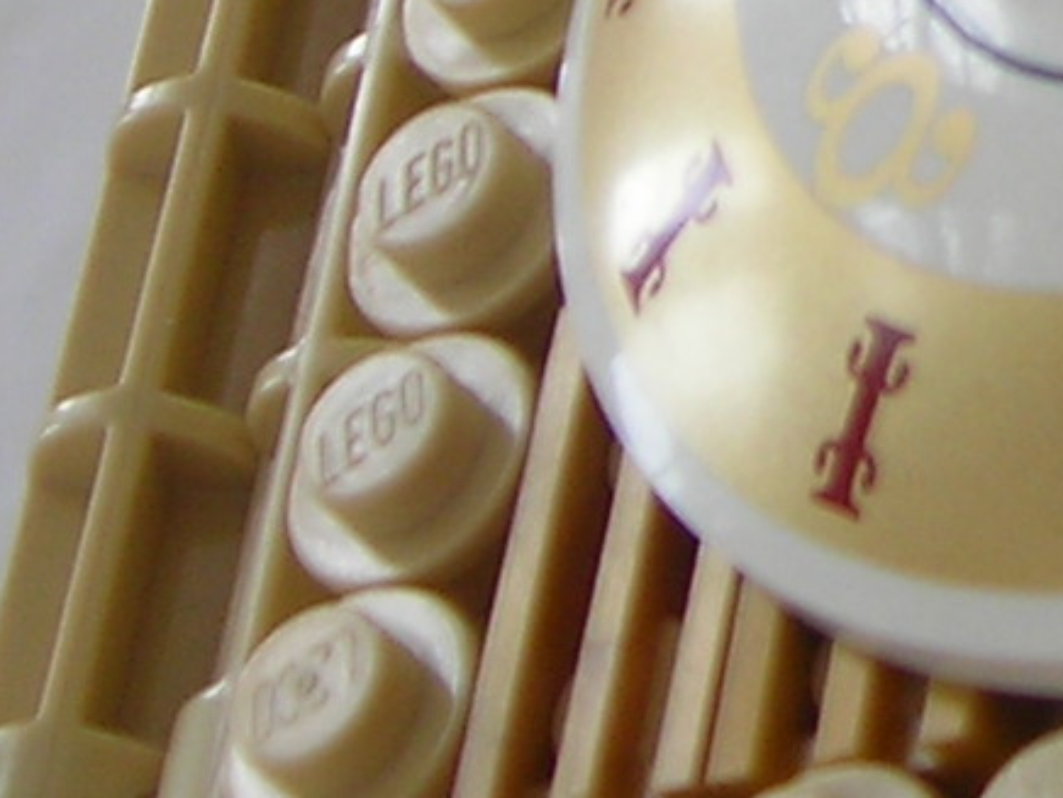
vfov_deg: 6.3
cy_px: -988
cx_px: 1977
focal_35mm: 226
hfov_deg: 8.4
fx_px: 6940
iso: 50
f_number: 3.2
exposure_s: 1/13.1
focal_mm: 6.3
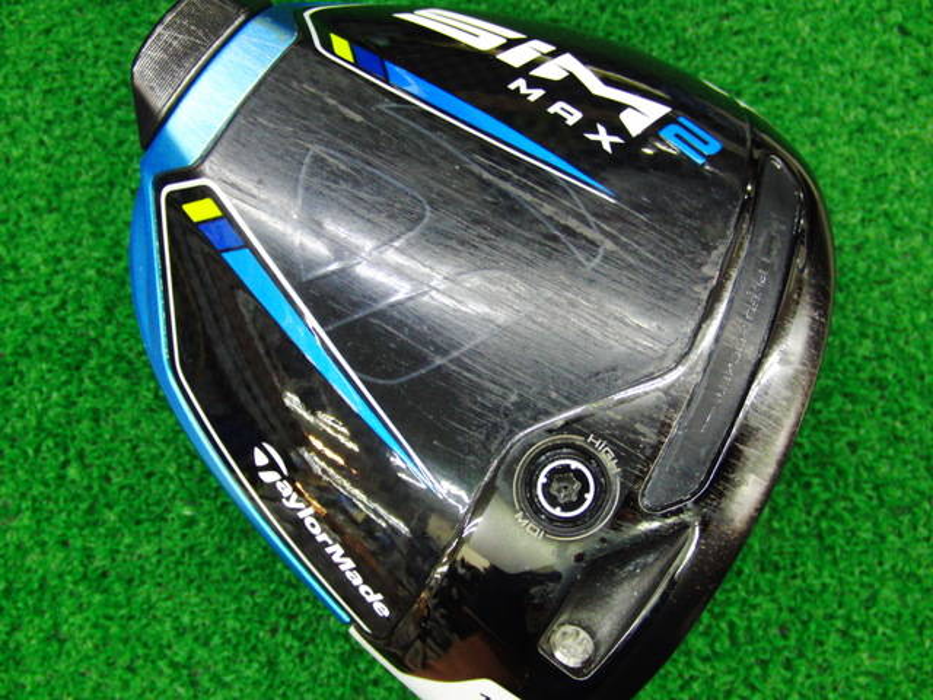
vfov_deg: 38.7
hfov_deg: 50.1
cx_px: 466
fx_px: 997
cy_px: 350
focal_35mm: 37
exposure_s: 1/40
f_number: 3.6
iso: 400
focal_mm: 6.42
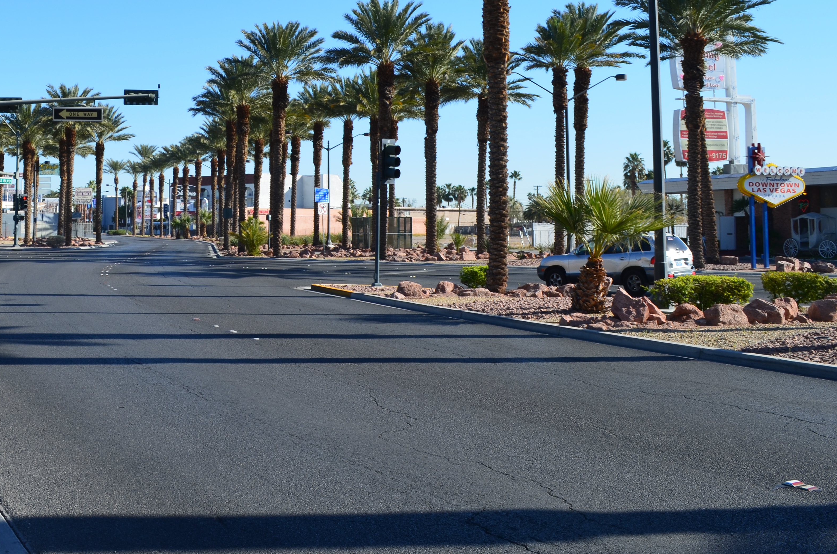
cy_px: 157
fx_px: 974
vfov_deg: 31.3
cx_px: 251
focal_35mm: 42
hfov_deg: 45.5
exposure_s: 1/125
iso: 125
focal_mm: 18
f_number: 11
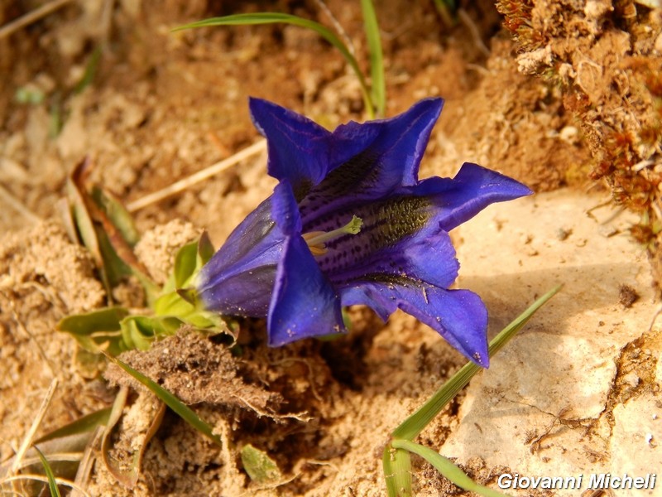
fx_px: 2524
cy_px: 248
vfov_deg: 11.2
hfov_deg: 14.9
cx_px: 331
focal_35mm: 132
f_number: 4.8
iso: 125
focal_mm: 23.4
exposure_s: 1/125
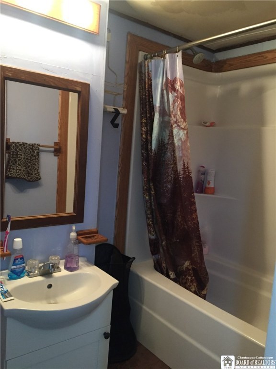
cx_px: 138
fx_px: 308
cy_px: 184
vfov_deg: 61.7
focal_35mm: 29
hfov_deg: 48.2
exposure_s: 1/30
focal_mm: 4.15
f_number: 2.2
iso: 160
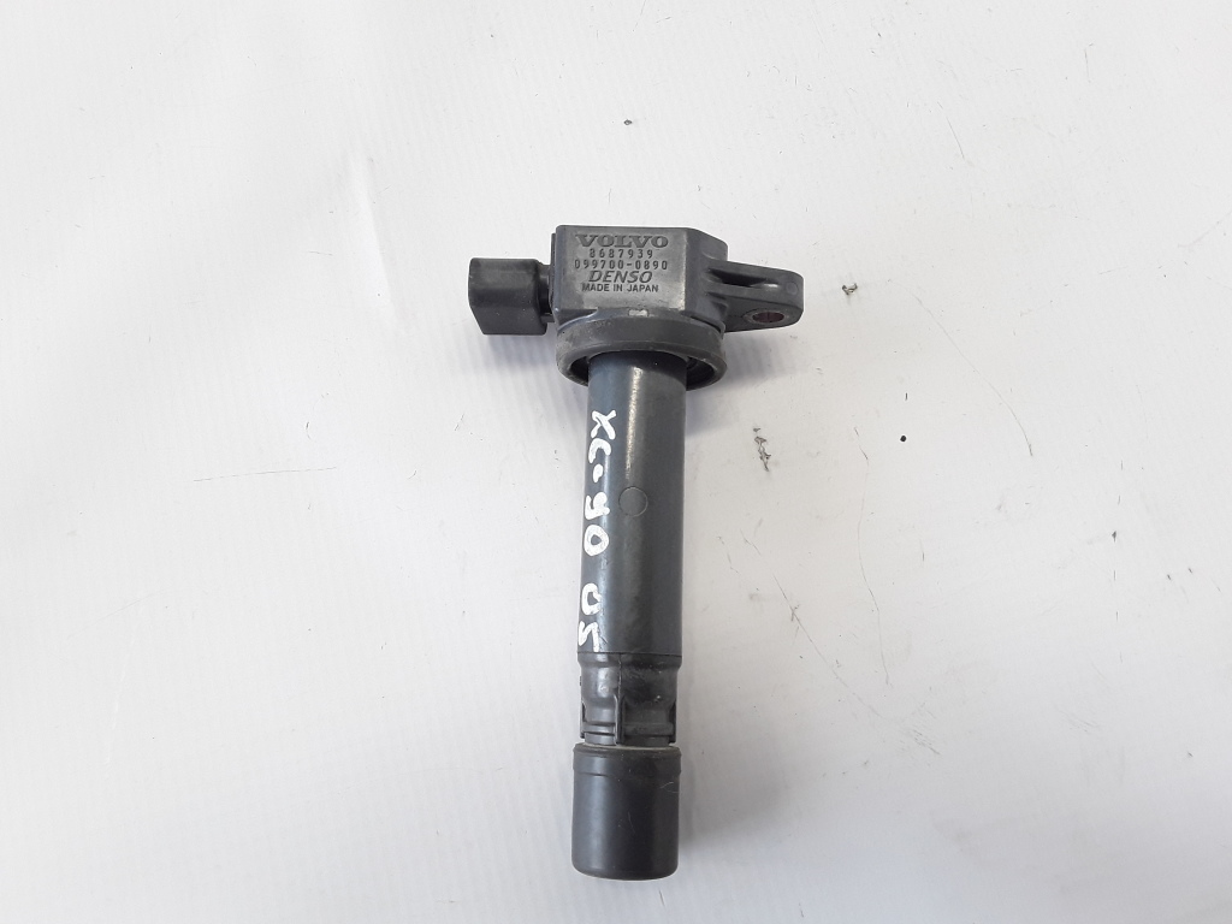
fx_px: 961
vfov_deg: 51.4
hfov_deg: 65.3
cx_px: 616
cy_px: 462
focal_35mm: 27
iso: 40
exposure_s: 1/33
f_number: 1.9
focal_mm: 2.91
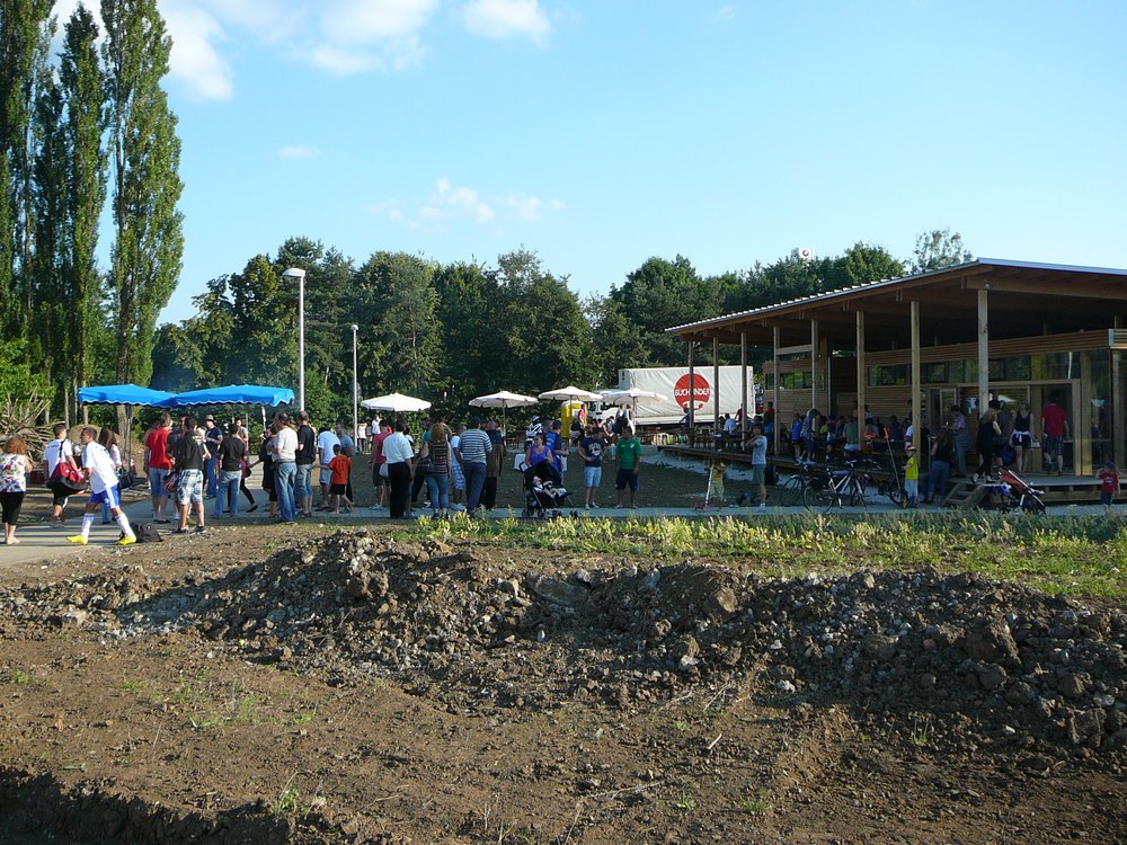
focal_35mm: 35
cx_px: 564
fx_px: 1140
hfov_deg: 52.6
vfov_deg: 40.7
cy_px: 422
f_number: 2.8
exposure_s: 1/500
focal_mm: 5.2
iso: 80
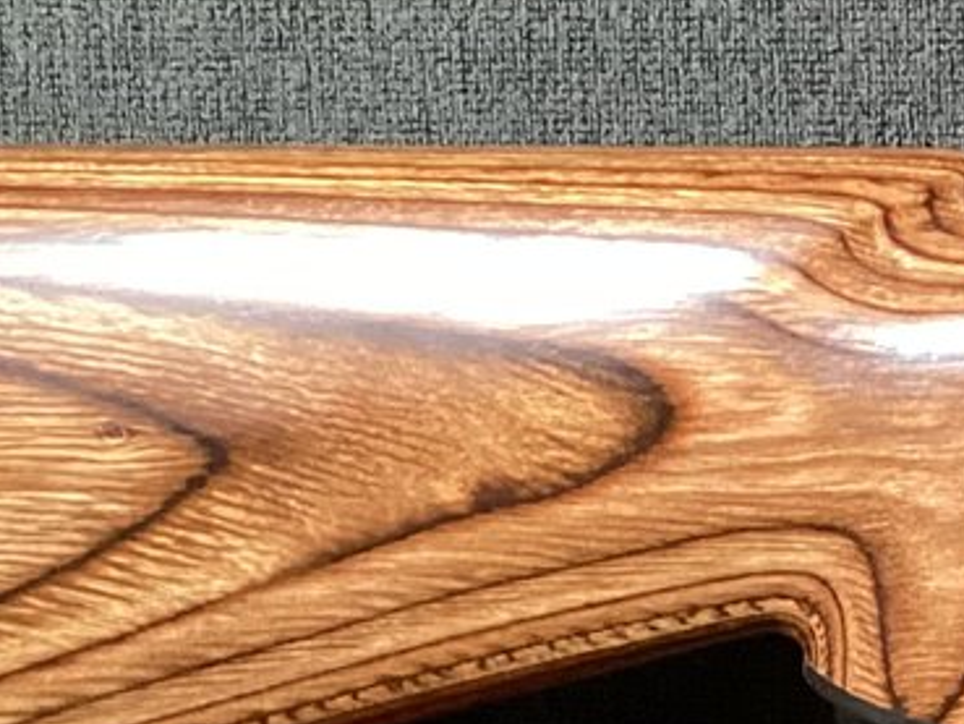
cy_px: 276
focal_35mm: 127
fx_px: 3538
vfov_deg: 11.7
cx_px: 1221
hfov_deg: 14.9
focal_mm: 3.3
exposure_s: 1/60
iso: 250
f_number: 2.4
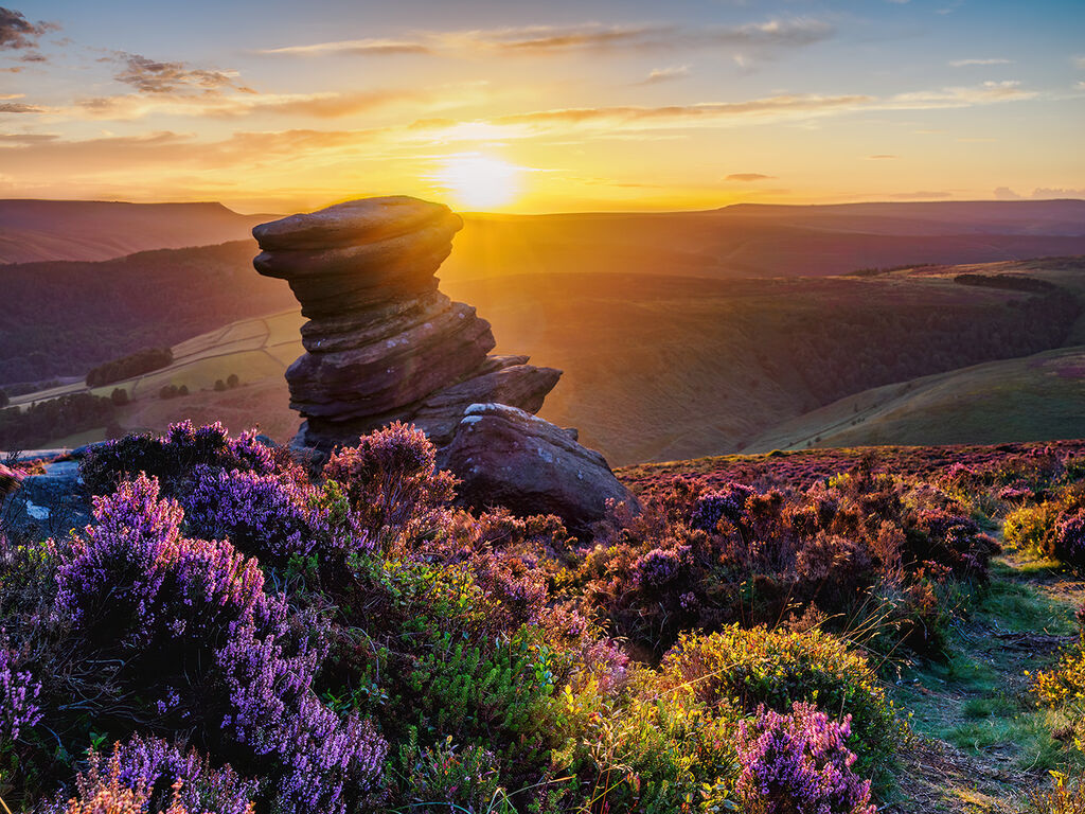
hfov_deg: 51.4
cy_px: 407
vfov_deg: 39.7
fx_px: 1128
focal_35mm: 36
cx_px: 542
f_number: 6.3
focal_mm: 18
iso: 200
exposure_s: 1/25
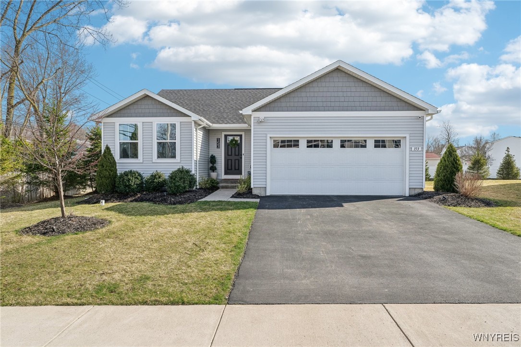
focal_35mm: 24
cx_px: 260
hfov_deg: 73.8
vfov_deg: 53.1
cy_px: 174
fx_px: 347
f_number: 9
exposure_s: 1/160
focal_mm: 24
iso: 100
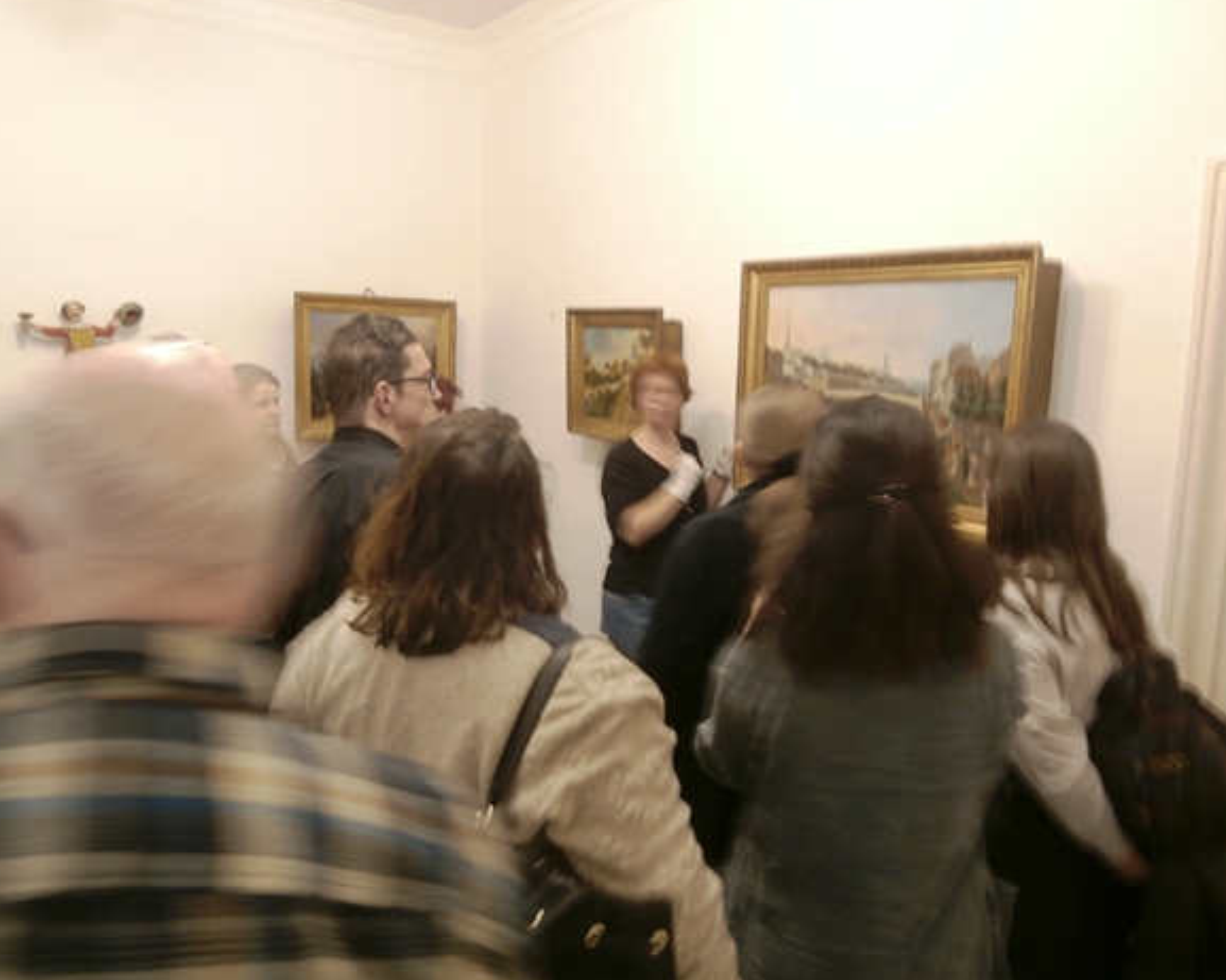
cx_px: 612
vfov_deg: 54.9
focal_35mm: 26
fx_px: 943
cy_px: 495
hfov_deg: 66.1
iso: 100
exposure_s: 1/3
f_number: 3
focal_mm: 4.2
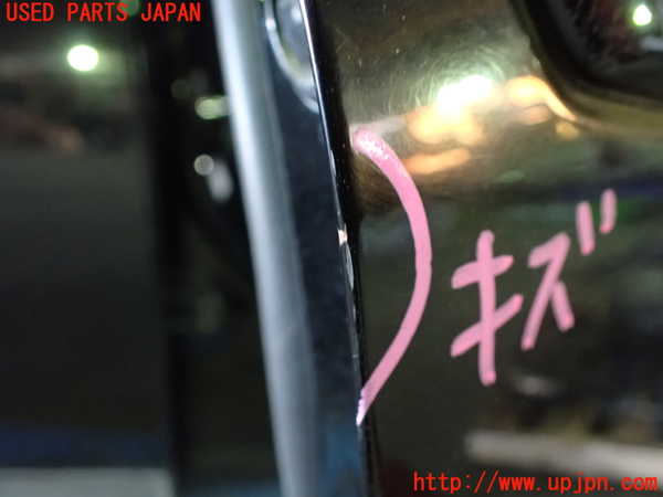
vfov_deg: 46.8
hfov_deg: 60.0
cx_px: 332
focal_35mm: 30
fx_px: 575
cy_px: 248
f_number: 2.3
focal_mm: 5.4
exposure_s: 1/30
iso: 1600
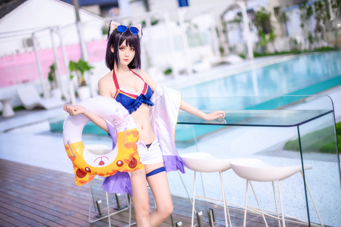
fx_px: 474
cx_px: 170
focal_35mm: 50
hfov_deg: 39.6
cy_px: 114
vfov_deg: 27.0
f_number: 1.2
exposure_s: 1/2000
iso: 64
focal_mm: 50
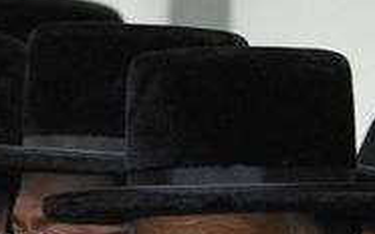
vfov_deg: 1.2
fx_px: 10949
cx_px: -65
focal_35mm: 1072
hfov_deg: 2.0
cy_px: 826
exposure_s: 1/160
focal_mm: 140
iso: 1600
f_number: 4.5
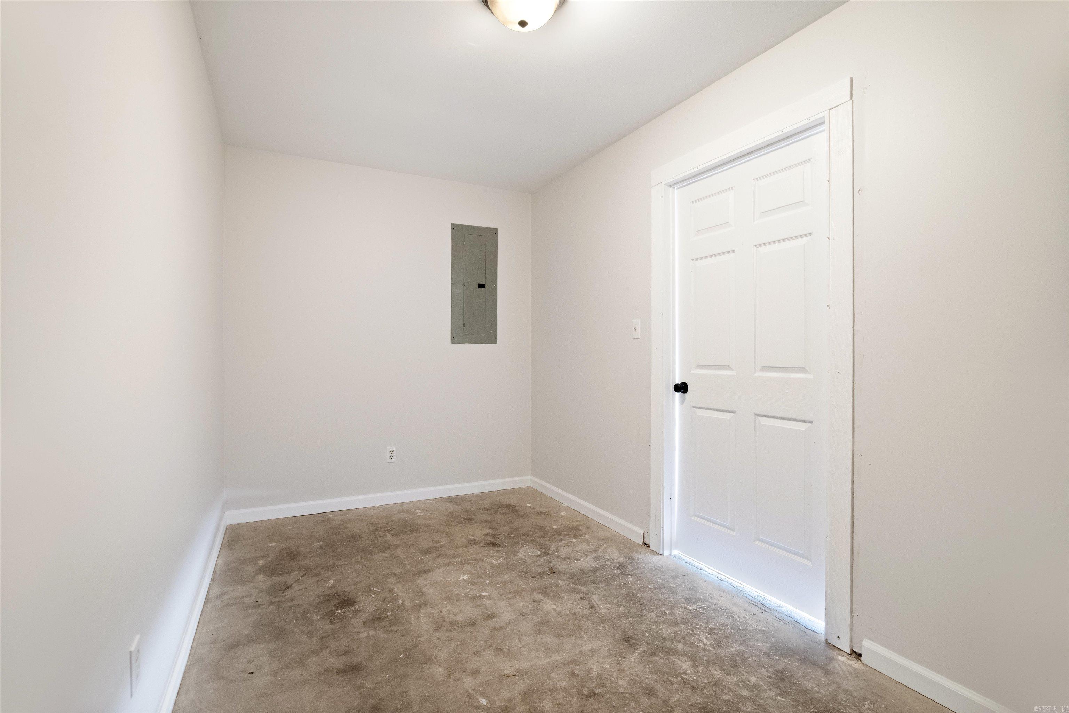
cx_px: 534
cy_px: 356
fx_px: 475
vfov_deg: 73.7
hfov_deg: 96.7
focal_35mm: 16
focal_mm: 16
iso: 1600
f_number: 5.6
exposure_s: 1/3
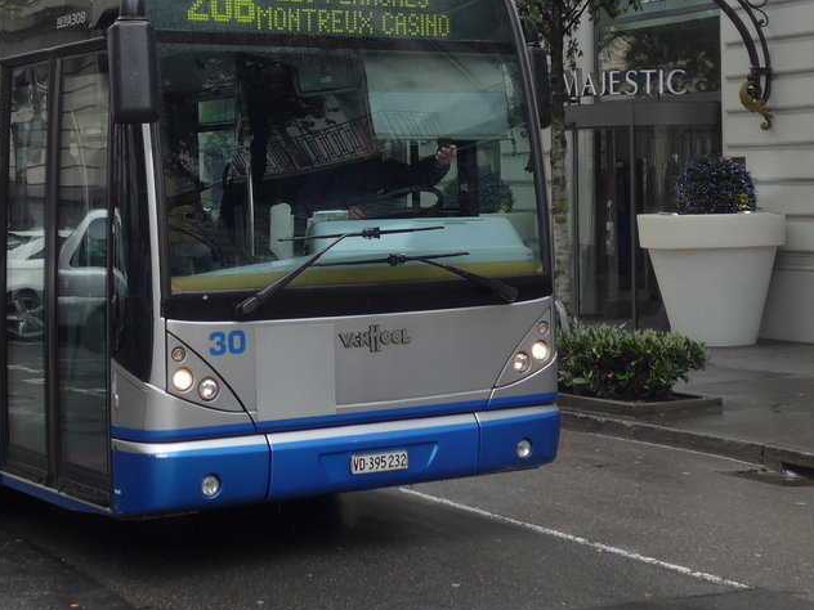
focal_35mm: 74
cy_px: 94
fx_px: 1740
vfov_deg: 19.6
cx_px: 254
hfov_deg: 26.1
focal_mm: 8
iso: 80
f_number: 2.8
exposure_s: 1/250
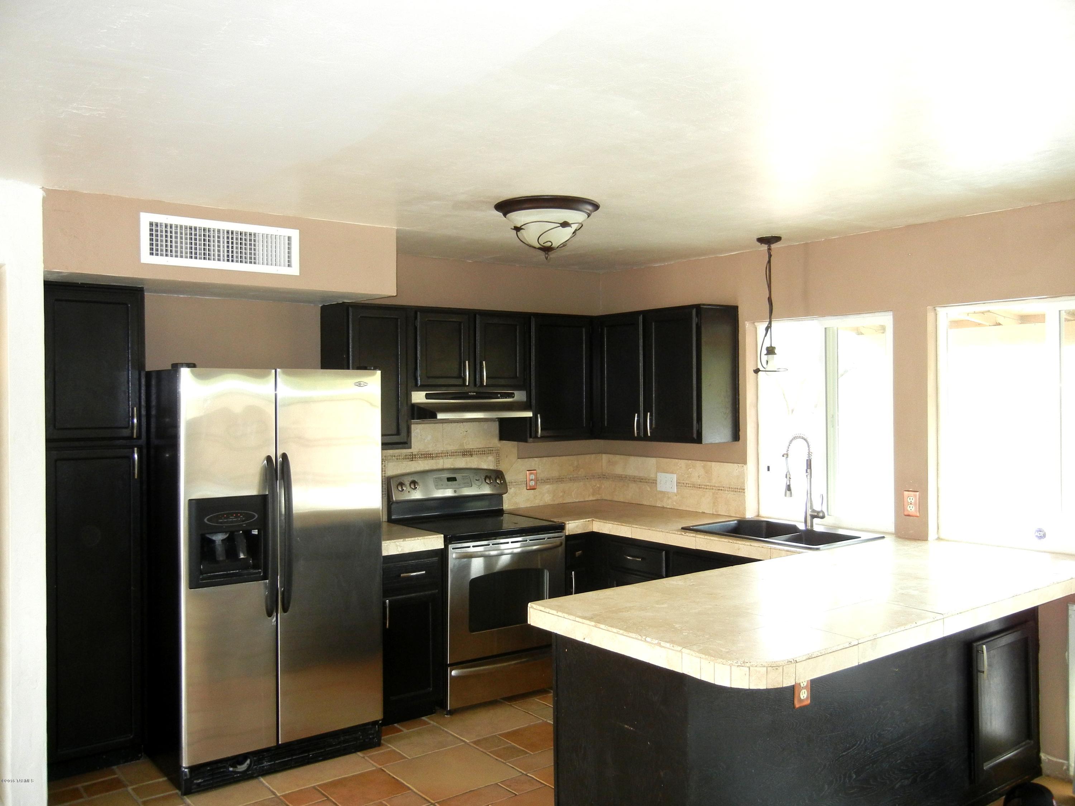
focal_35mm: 30
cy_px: 403
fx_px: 932
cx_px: 538
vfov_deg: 46.8
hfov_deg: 60.0
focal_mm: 5.4
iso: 200
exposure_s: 1/30
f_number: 3.5
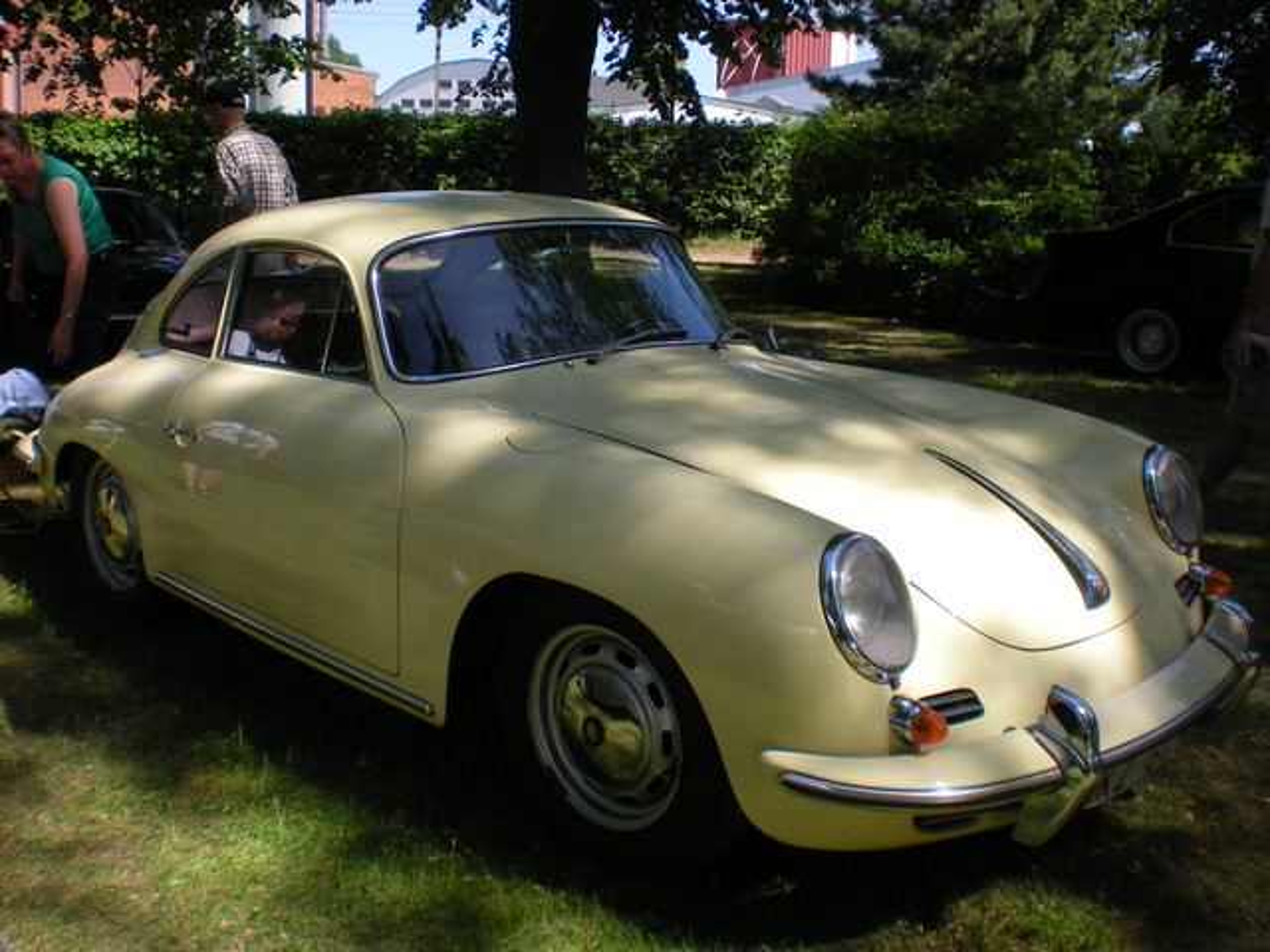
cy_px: 476
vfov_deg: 37.7
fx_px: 1394
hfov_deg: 49.0
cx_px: 635
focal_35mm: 38
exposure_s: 1/266
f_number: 4.6
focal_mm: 6.3
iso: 64
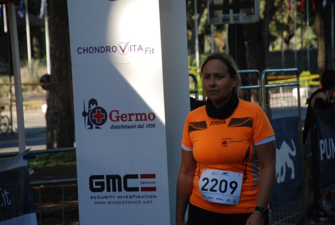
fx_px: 1679
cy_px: 112
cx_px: 168
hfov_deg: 11.4
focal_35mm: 180
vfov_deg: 7.7
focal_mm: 120
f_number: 5.6
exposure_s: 1/800
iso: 1000
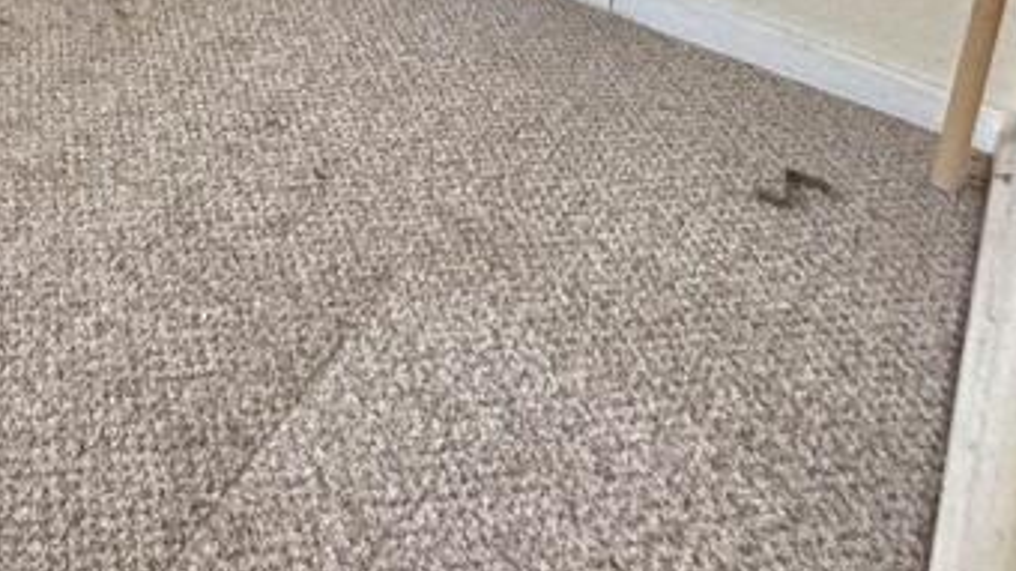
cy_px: -559
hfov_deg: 30.6
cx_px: -415
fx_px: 1239
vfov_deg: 18.1
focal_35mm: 46
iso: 500
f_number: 2.2
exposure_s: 1/60
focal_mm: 2.22
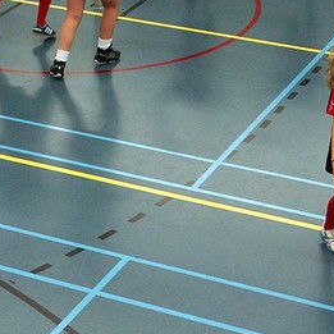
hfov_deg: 17.2
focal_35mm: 100
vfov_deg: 17.1
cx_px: 61
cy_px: 14
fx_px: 1092
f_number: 3.2
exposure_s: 1/200
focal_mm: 20
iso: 800
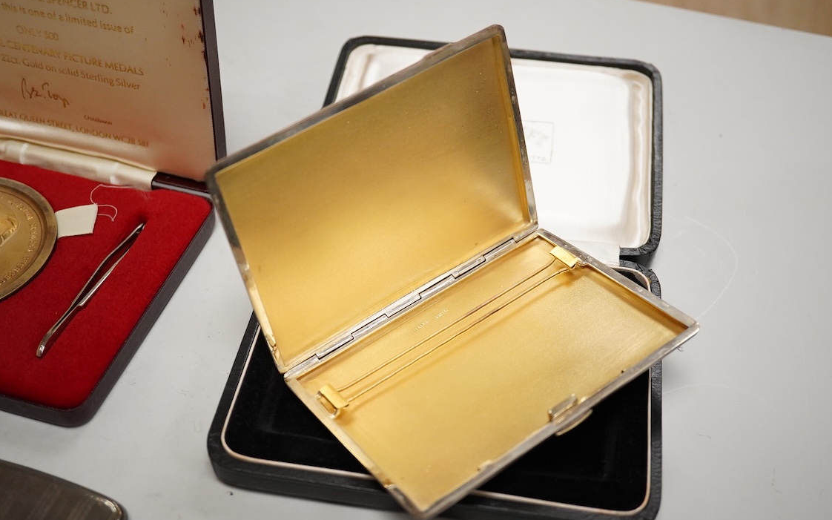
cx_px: 416
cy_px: 274
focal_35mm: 46
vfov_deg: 28.0
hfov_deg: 43.5
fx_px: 1043
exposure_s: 1/500
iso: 2500
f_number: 4.5
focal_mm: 30
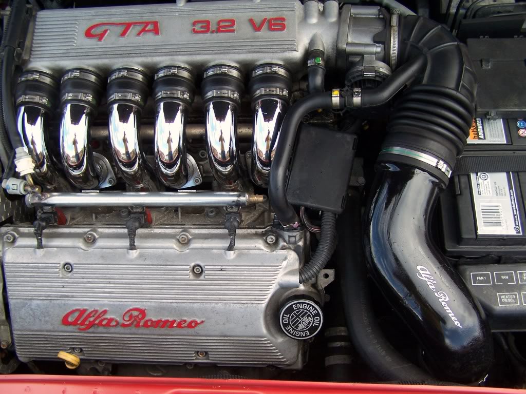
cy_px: 197
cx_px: 263
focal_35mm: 38
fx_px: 577
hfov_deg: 49.0
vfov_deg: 37.7
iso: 80
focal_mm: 6.3
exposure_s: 1/250
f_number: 2.8
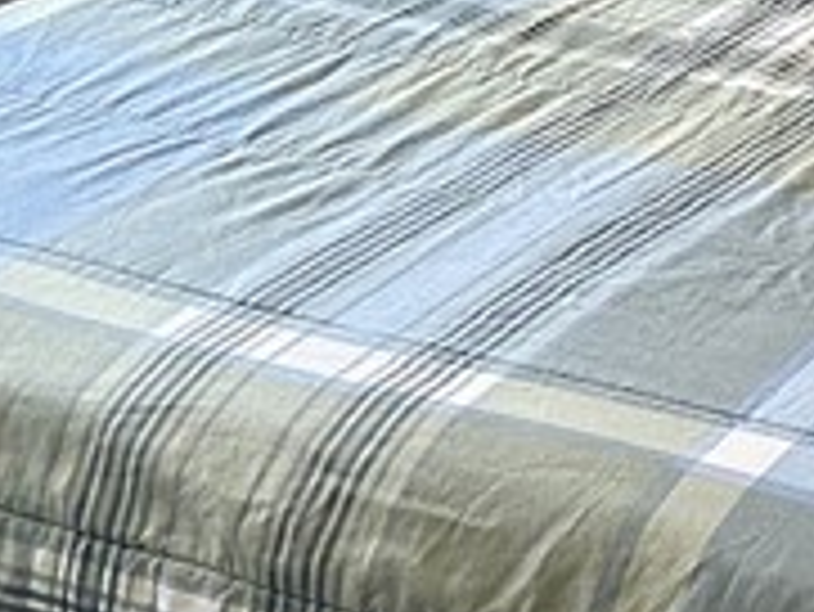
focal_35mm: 147
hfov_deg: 12.8
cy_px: -554
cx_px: 1178
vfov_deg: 9.5
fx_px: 3459
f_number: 1.5
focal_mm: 5.7
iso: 80
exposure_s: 1/60
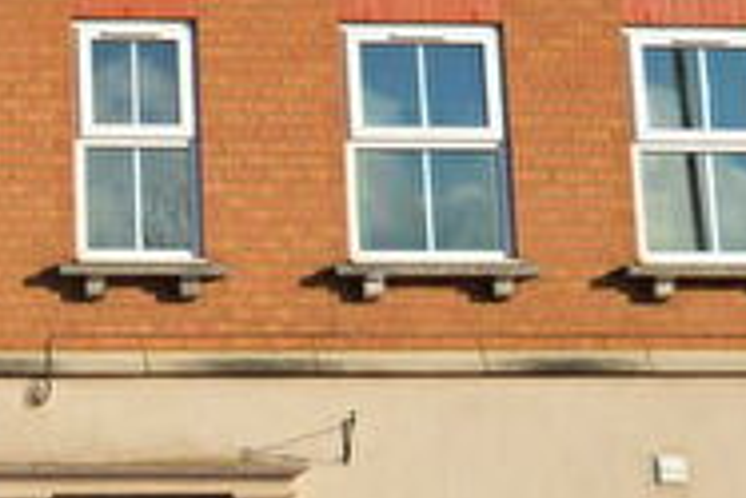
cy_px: 215
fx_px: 2444
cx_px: -44
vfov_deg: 11.6
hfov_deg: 16.9
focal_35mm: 118
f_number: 8
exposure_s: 1/200
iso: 100
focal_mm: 21
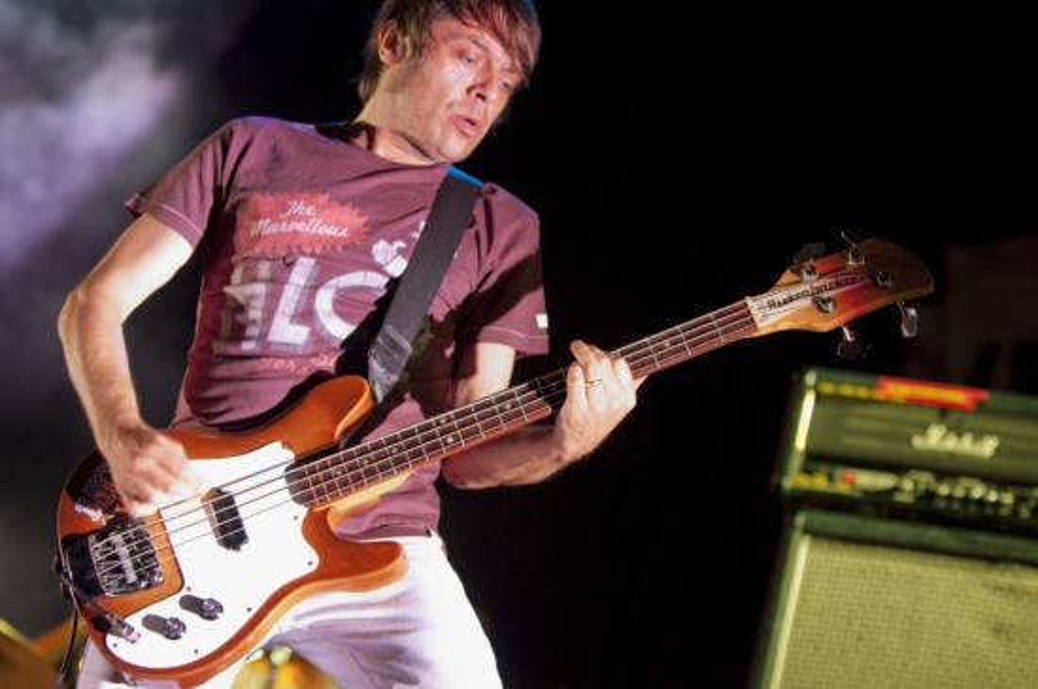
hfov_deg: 18.2
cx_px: 519
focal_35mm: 112
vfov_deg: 12.1
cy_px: 344
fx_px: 3239
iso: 1250
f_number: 2.8
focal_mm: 75
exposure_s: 1/100
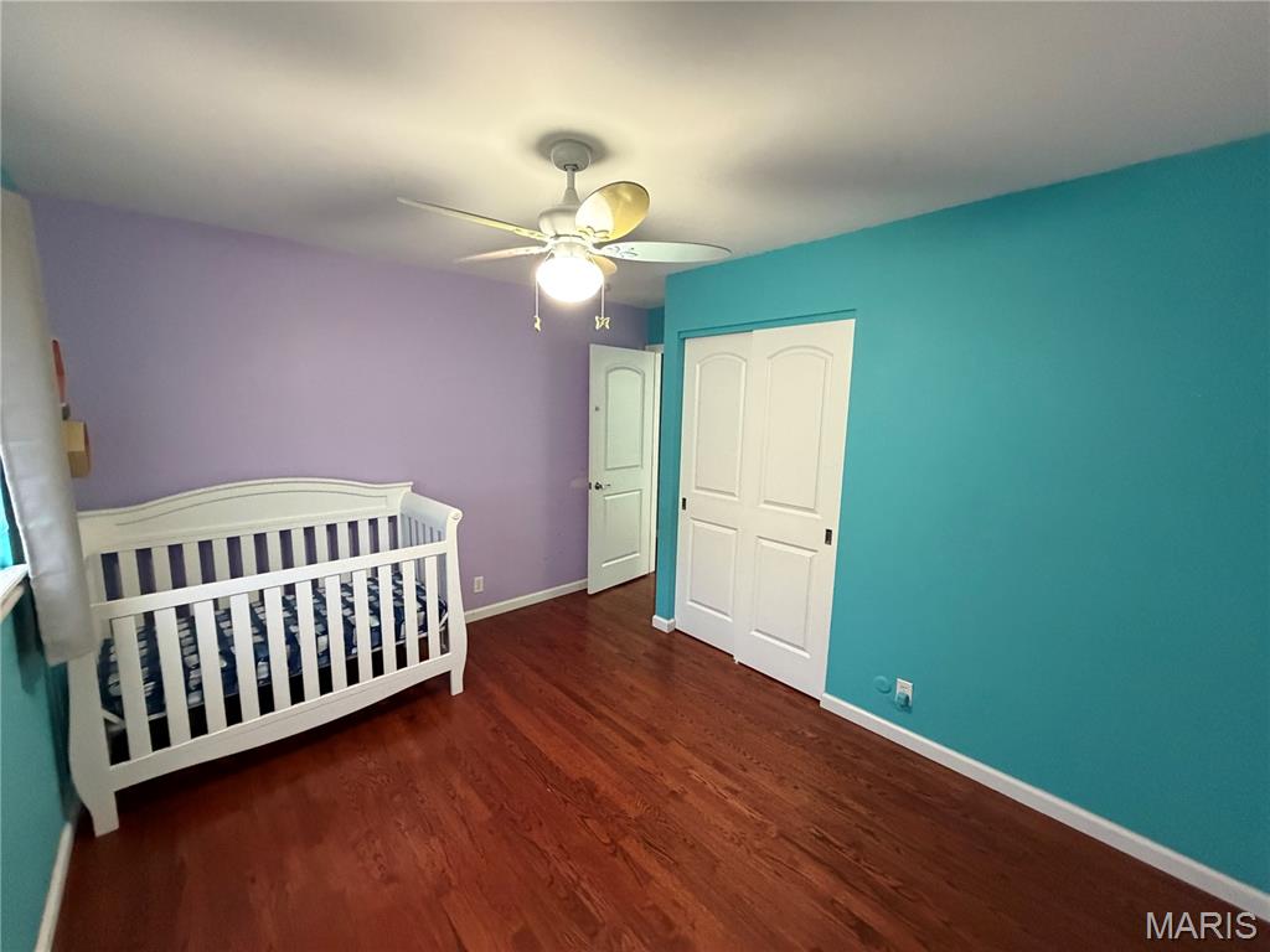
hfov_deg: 102.1
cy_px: 476
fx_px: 514
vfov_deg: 85.7
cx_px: 635
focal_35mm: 14
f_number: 2.2
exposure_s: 1/60
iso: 640
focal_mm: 2.22
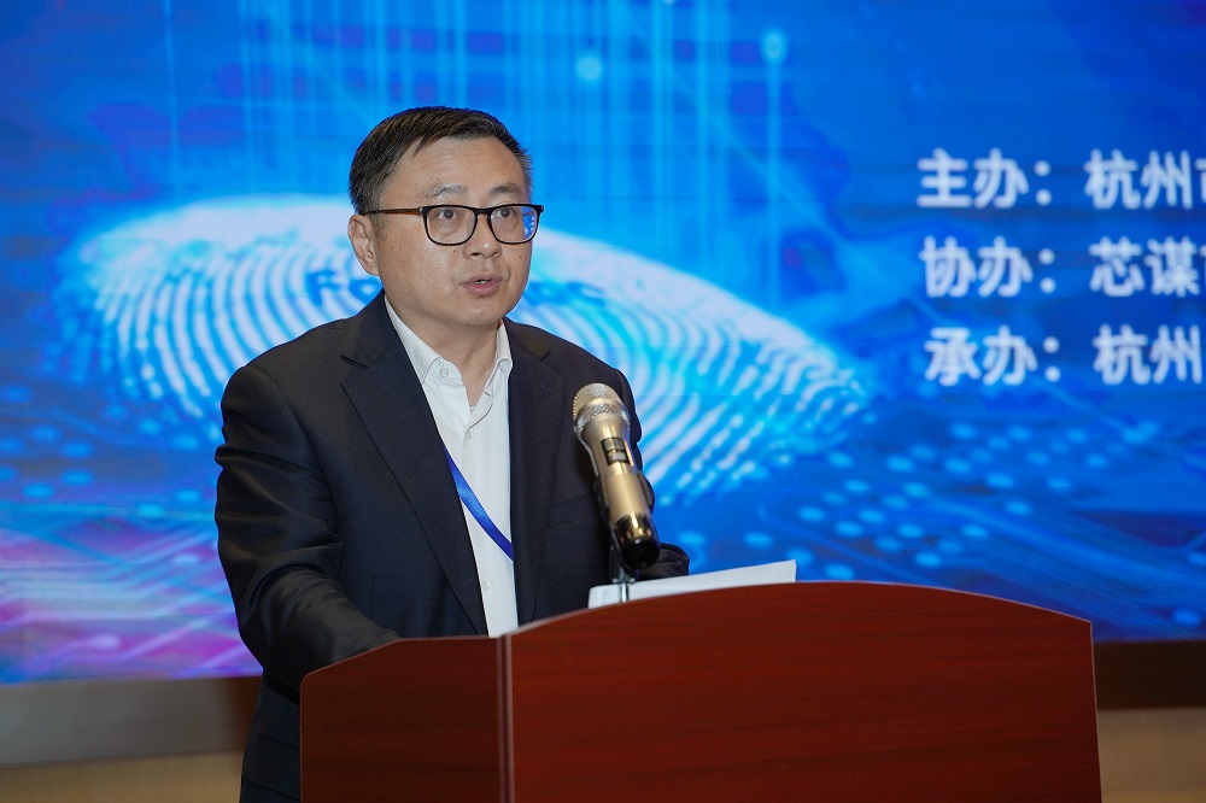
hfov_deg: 29.3
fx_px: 2311
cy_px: 402
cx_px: 603
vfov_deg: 19.7
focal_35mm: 69
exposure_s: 1/125
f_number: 4
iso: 250
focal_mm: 69
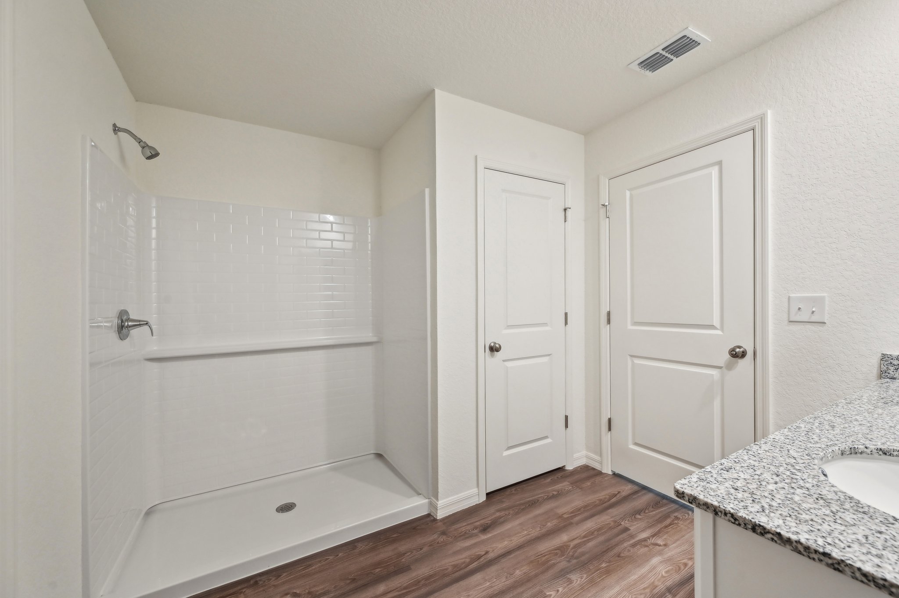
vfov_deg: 81.1
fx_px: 349
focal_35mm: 14
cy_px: 299
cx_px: 450
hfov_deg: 104.3
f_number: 8
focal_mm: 14
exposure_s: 1/15
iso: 400
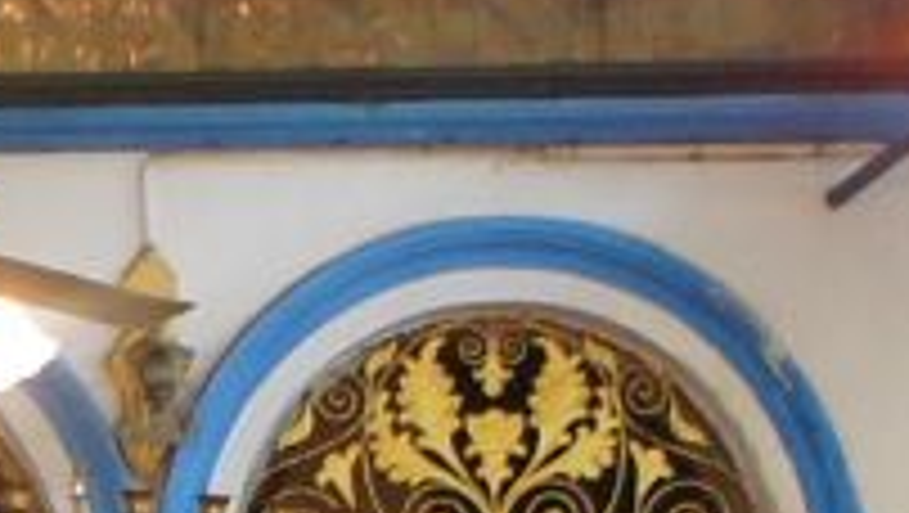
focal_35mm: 210
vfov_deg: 5.7
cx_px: -63
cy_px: 1033
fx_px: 5066
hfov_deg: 10.1
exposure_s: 1/30
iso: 800
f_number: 2.8
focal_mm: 16
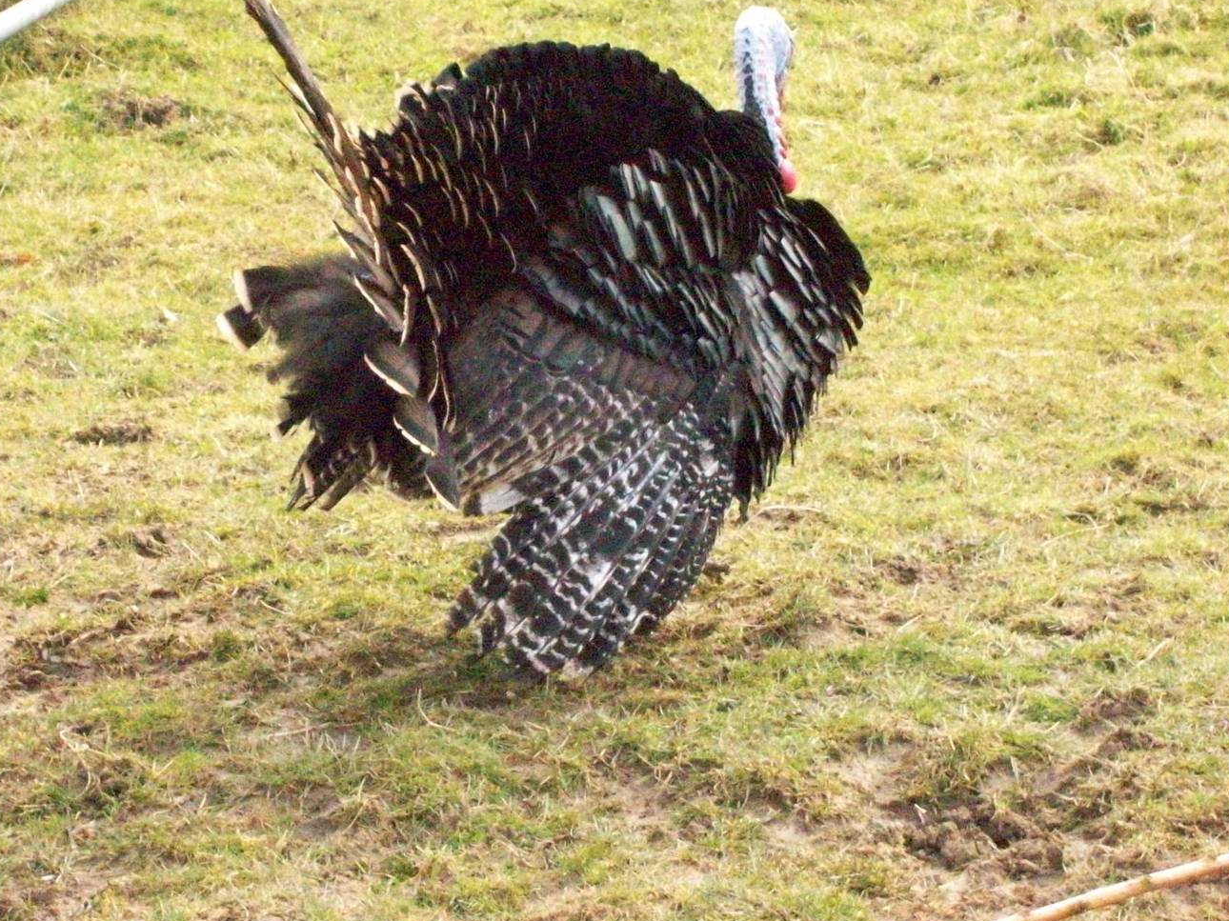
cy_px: 393
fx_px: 4757
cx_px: 480
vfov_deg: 11.1
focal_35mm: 134
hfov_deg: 14.7
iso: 800
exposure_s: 1/752
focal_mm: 18
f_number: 4.8
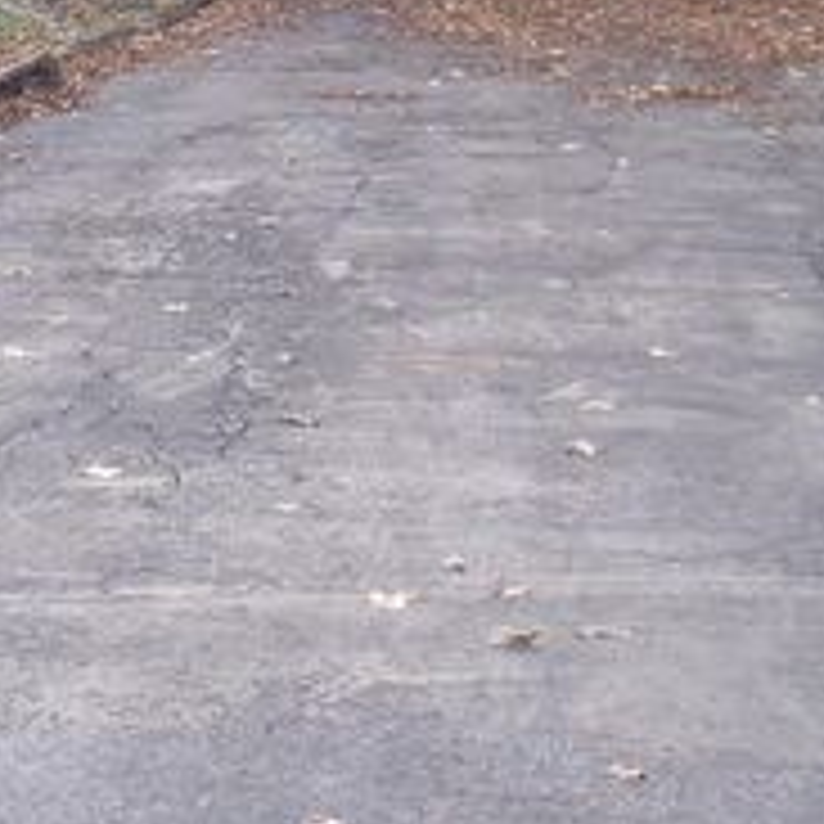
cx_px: 113
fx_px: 3124
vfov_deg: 14.8
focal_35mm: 116
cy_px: -7
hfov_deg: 14.9
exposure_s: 1/60
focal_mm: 8.5
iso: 177
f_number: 4.2
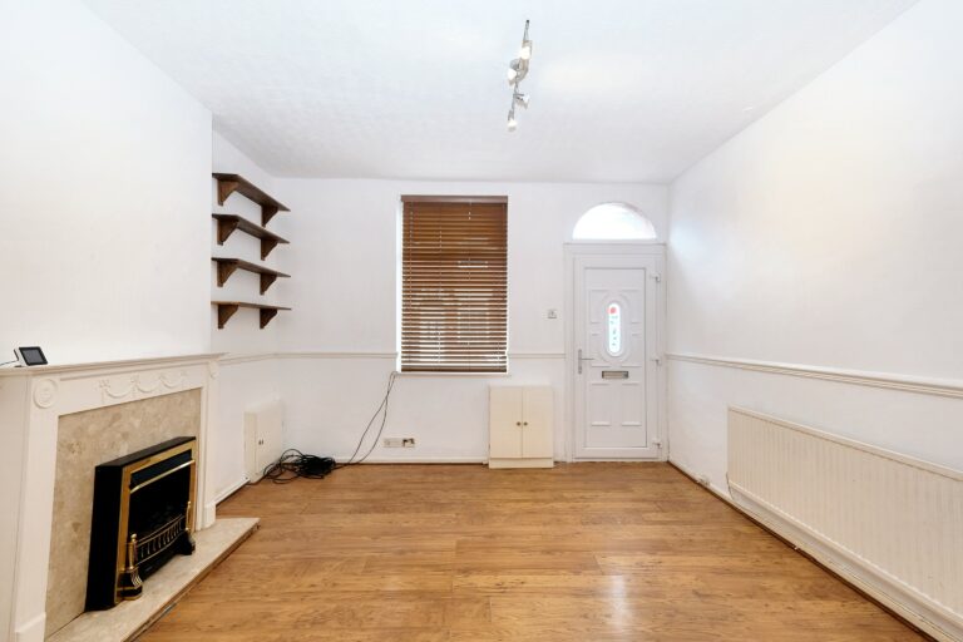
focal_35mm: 15
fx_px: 401
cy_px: 321
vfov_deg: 77.3
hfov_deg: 100.4
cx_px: 482
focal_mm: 10
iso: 400
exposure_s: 1/60
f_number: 4
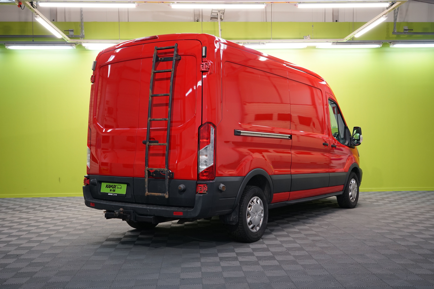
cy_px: 144
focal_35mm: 39
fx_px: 470
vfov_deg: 34.2
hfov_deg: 49.6
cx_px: 217
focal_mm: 39
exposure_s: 1/25
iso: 800
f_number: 6.3
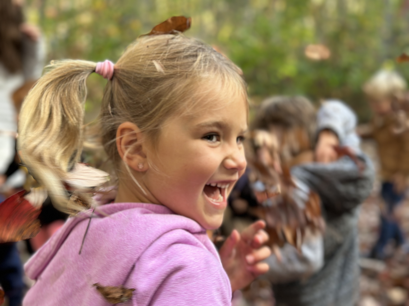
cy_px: 153
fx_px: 567
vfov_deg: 30.3
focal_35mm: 48
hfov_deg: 39.7
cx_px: 204
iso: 80
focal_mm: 6.86
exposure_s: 1/128
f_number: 1.78
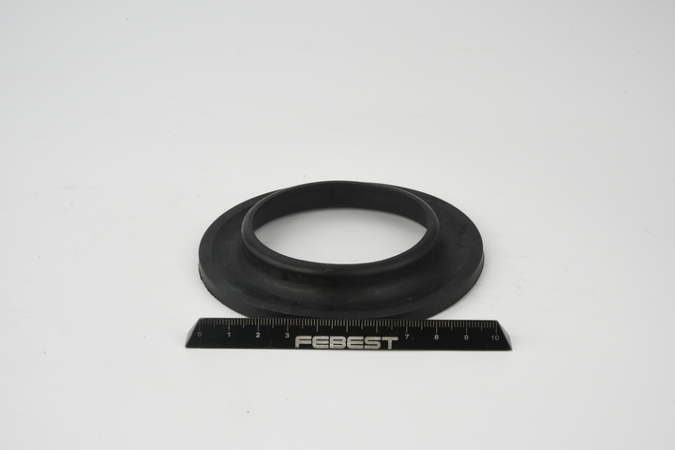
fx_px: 1125
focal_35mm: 60
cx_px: 338
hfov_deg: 33.4
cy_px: 225
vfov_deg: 22.6
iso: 100
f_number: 32
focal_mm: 60
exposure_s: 1/3
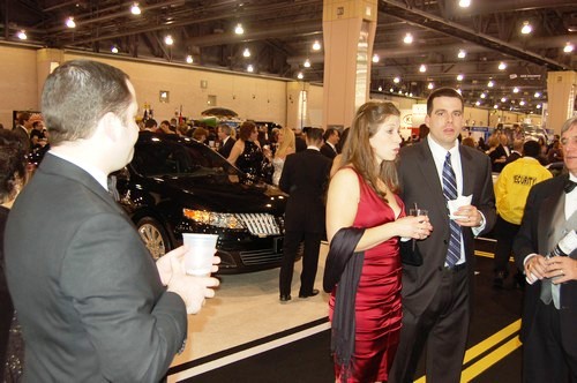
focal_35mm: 34
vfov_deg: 38.3
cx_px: 288
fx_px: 552
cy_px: 192
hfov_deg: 55.2
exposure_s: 1/60
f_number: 3.8
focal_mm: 23
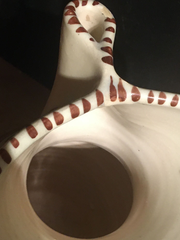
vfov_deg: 30.1
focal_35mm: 63
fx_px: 437
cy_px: 186
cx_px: 121
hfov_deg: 23.2
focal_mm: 4.15
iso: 200
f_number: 2.2
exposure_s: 1/25
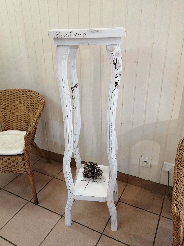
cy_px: 123
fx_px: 184
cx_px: 92
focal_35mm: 26
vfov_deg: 67.3
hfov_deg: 53.1
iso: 125
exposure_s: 1/33.3
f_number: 1.8
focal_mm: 3.46
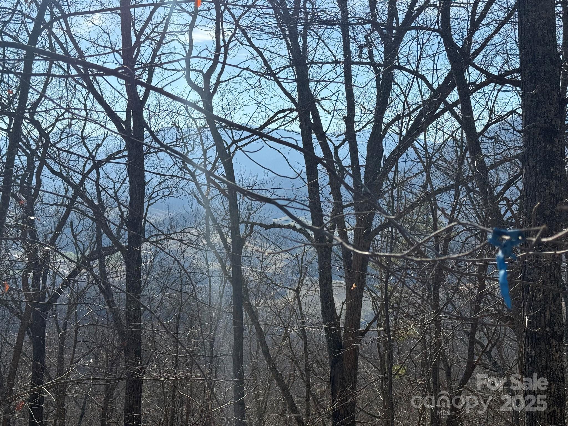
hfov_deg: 39.7
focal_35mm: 48
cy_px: 213
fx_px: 788
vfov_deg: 30.3
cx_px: 284
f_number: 1.78
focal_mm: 6.76
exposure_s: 1/5587
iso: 64
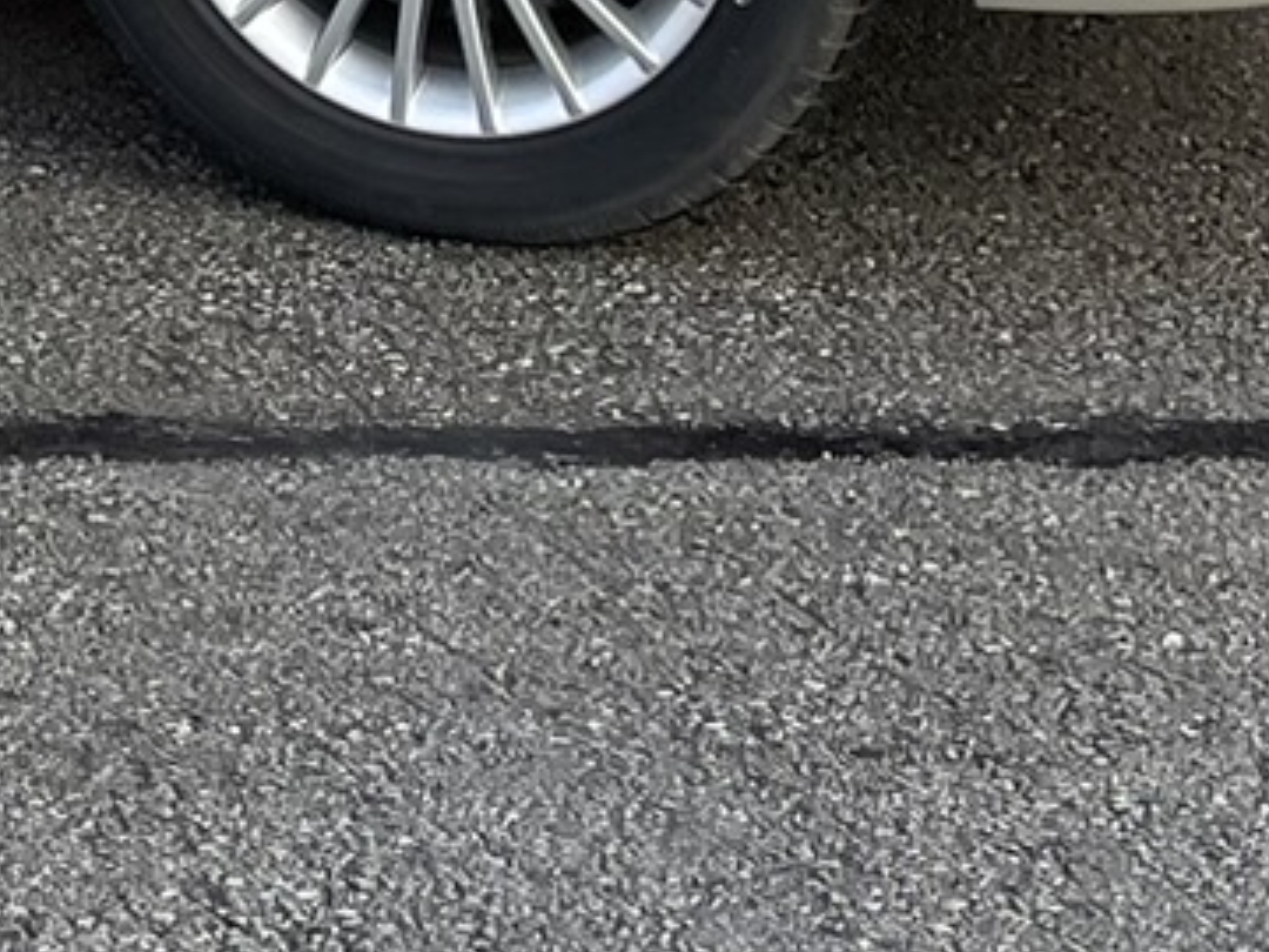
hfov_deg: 12.3
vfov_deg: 8.9
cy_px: -1467
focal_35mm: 148
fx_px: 5426
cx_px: -973
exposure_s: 1/537
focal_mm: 4.2
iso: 32
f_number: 1.6
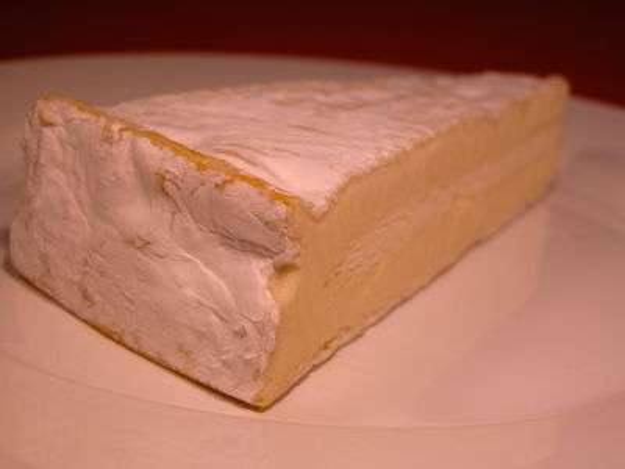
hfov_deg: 35.5
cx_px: 312
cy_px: 234
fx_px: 975
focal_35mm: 54
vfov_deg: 27.0
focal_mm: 13.7
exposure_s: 1/158
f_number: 3.9
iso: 100
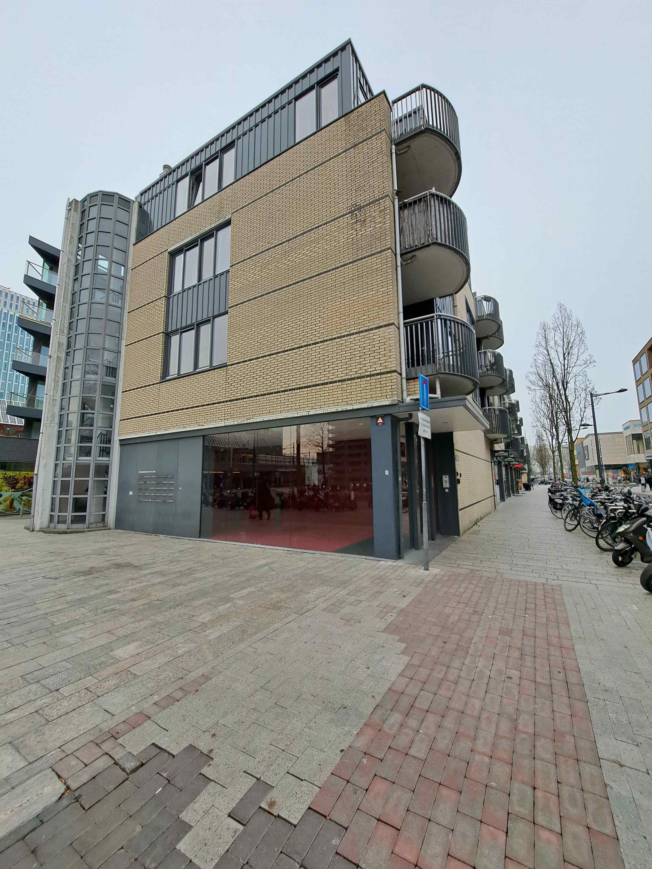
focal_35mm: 13
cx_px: 326
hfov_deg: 89.9
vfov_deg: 106.2
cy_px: 434
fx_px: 326
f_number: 2.2
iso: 50
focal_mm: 1.74
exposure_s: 1/257
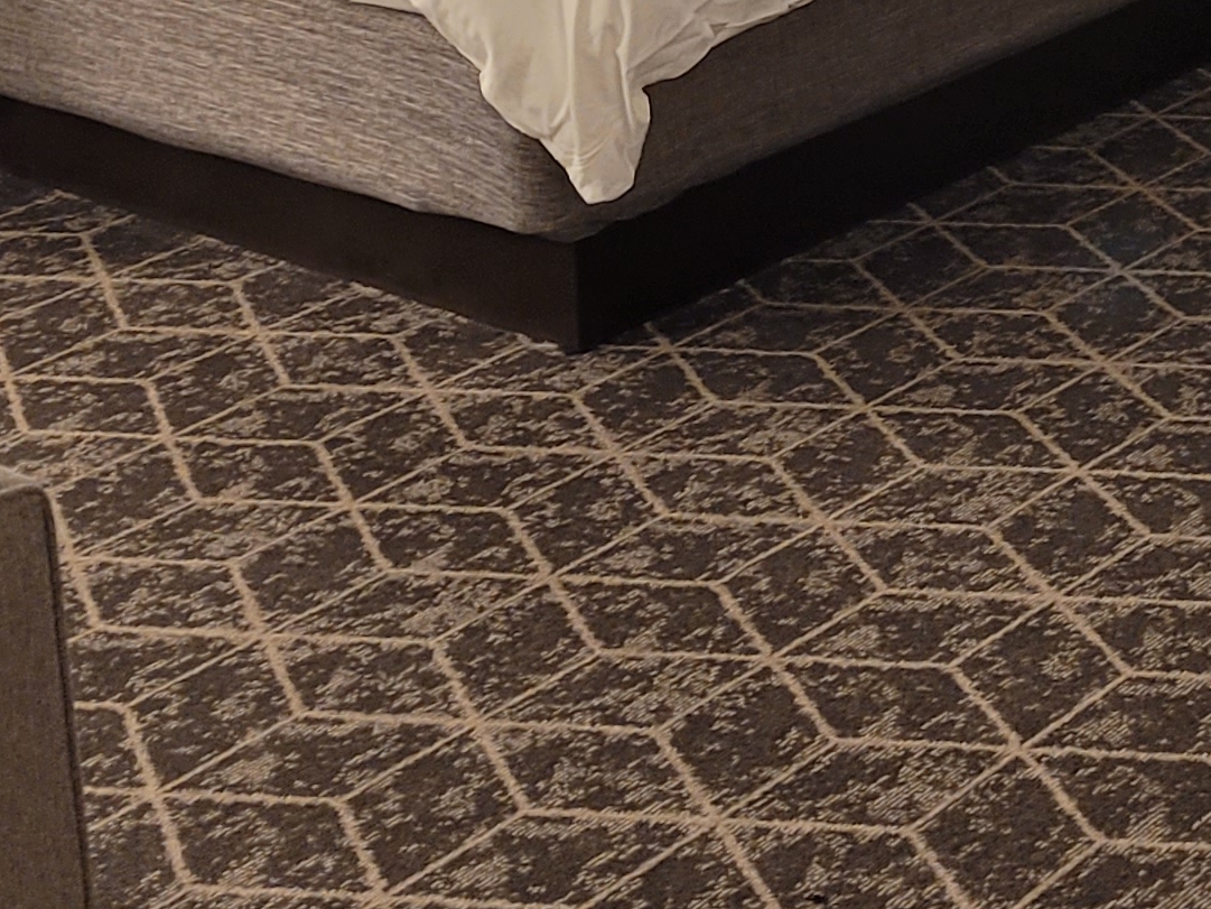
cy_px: -189
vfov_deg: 14.7
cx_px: 835
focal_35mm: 97
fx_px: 3394
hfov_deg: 20.1
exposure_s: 1/40
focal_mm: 5.4
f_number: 1.8
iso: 160
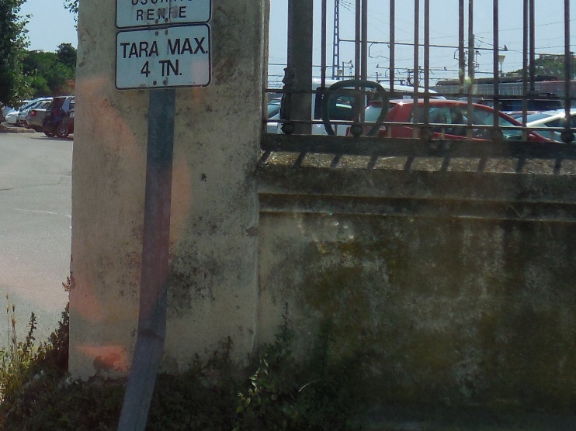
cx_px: 29
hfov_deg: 23.1
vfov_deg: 17.5
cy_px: -14
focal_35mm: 82
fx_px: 1364
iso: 125
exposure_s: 1/1600
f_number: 3.8
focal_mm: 5.3
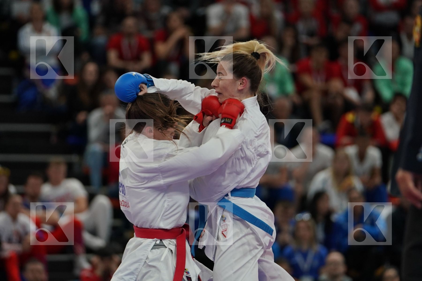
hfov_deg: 7.7
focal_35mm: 267
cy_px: 140
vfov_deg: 5.1
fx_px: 3130
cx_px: 211
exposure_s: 1/1000
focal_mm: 178
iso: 1250
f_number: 2.8
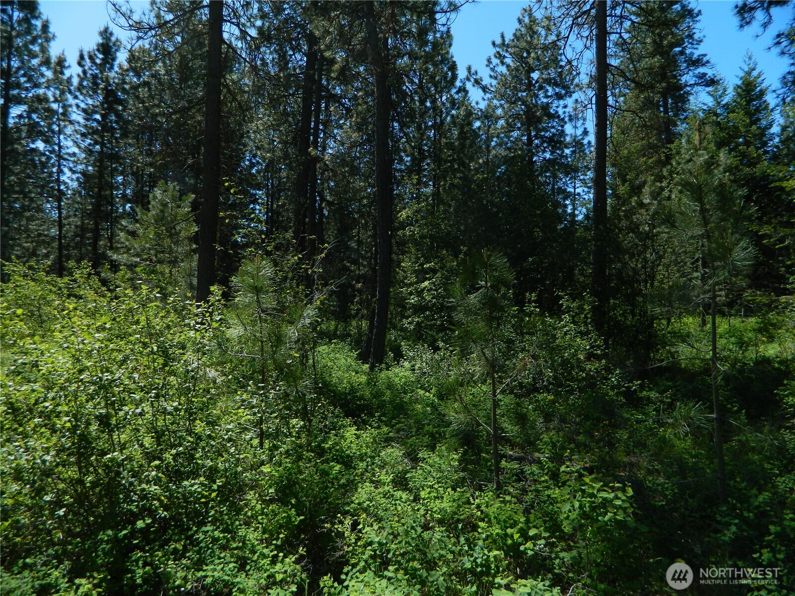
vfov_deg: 54.9
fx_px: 574
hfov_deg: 69.4
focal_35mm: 25
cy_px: 298
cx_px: 398
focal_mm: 4.5
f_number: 3.1
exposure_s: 1/1000
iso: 80
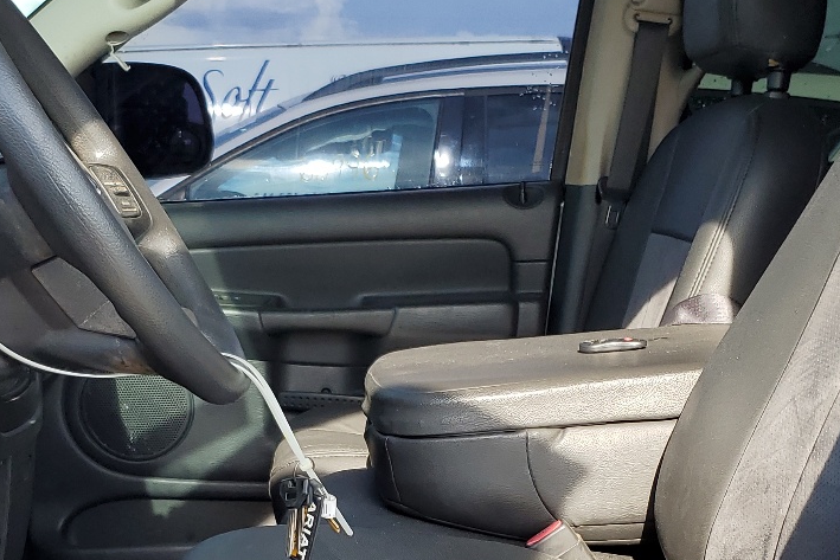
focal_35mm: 61
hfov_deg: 32.8
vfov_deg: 22.0
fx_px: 1424
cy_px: 449
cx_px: 357
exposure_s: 1/400
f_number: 1.5
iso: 50
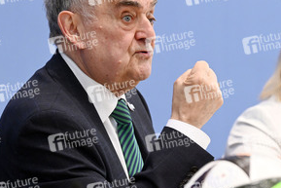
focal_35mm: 187
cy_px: 67
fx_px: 1460
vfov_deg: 7.4
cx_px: 183
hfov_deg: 11.0
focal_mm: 120
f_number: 5
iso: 4000
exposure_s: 1/800
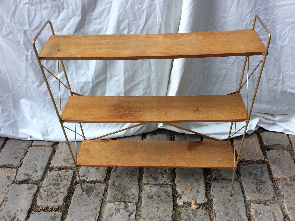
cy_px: 110
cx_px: 148
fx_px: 272
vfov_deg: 44.1
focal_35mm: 32
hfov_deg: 56.9
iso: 32
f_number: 2.4
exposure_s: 1/207
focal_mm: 3.3
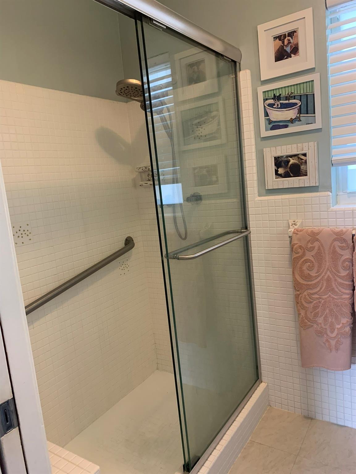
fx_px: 357
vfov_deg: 67.3
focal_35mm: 26
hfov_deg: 53.1
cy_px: 237
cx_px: 178
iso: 250
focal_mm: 4.25
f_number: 1.8
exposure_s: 1/60
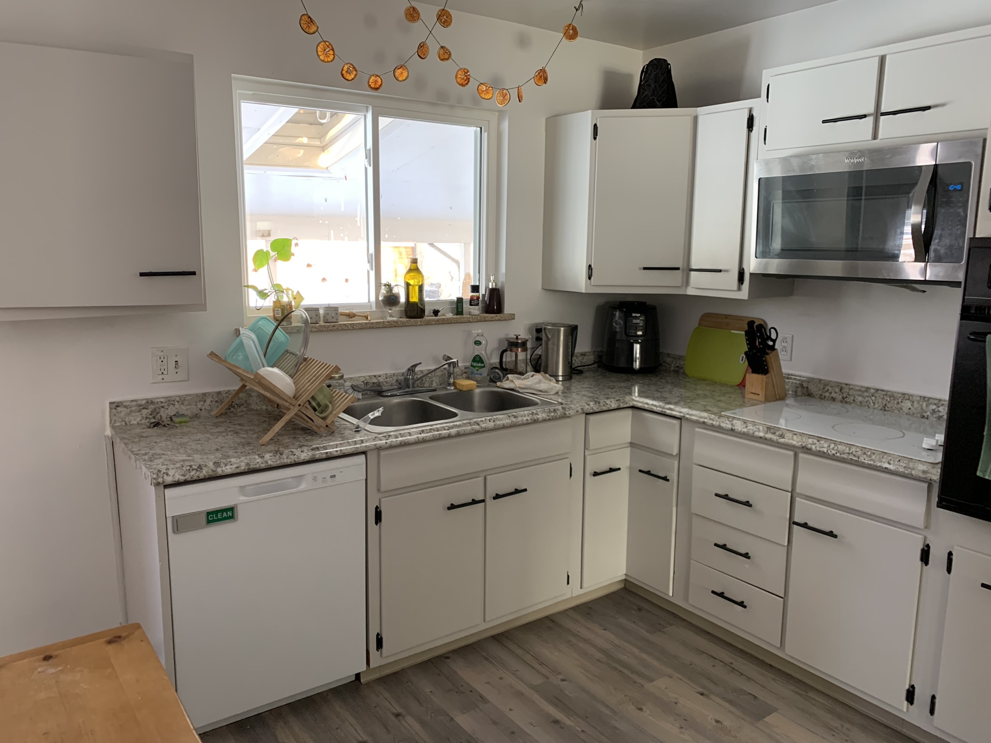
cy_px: 372
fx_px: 744
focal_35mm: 26
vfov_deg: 53.1
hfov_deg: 67.3
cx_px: 496
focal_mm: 4.25
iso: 125
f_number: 1.8
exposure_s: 1/60
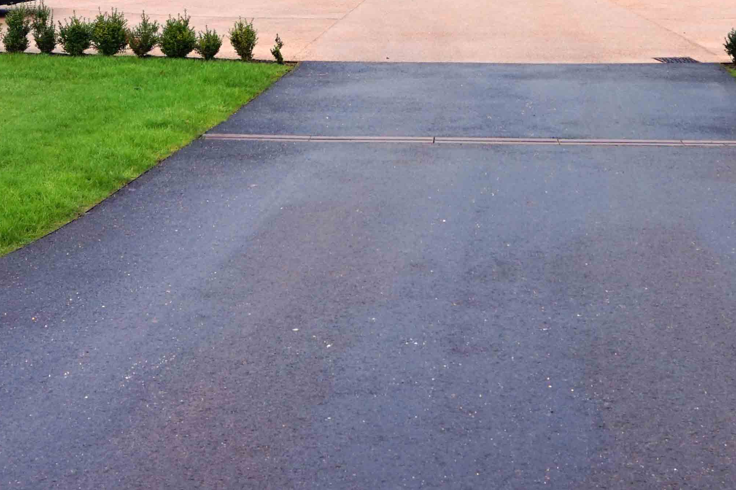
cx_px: 477
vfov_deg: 17.5
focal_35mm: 73
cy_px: -147
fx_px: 1492
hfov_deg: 27.6
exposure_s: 1/60
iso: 100
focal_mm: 18
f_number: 5.6
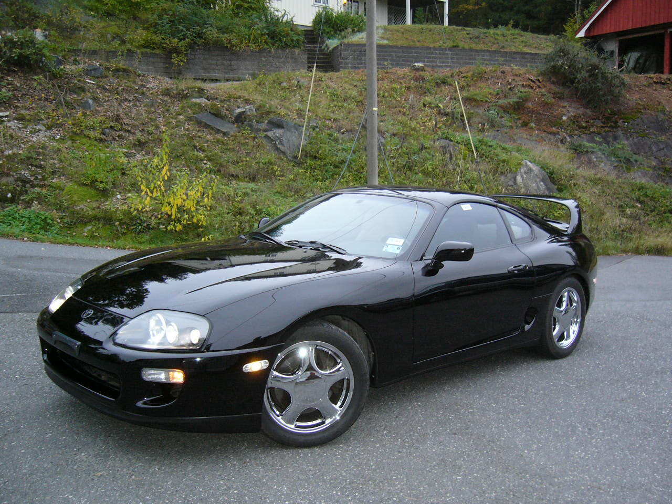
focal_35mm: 35
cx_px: 336
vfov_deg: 40.7
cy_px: 252
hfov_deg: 52.6
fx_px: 679
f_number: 2.8
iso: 200
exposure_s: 1/60
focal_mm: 5.8
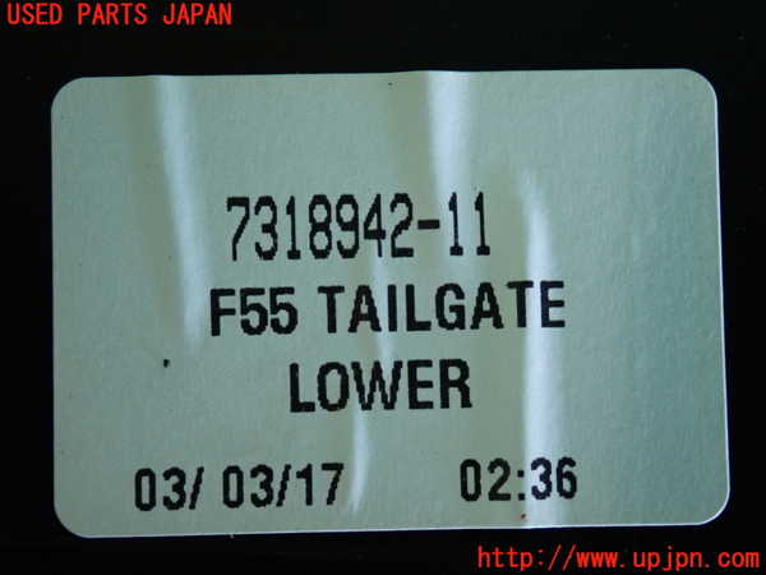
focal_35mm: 71
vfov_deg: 20.7
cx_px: 383
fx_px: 1571
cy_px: 288
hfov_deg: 27.4
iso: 1000
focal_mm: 12.73
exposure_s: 1/125
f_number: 3.9
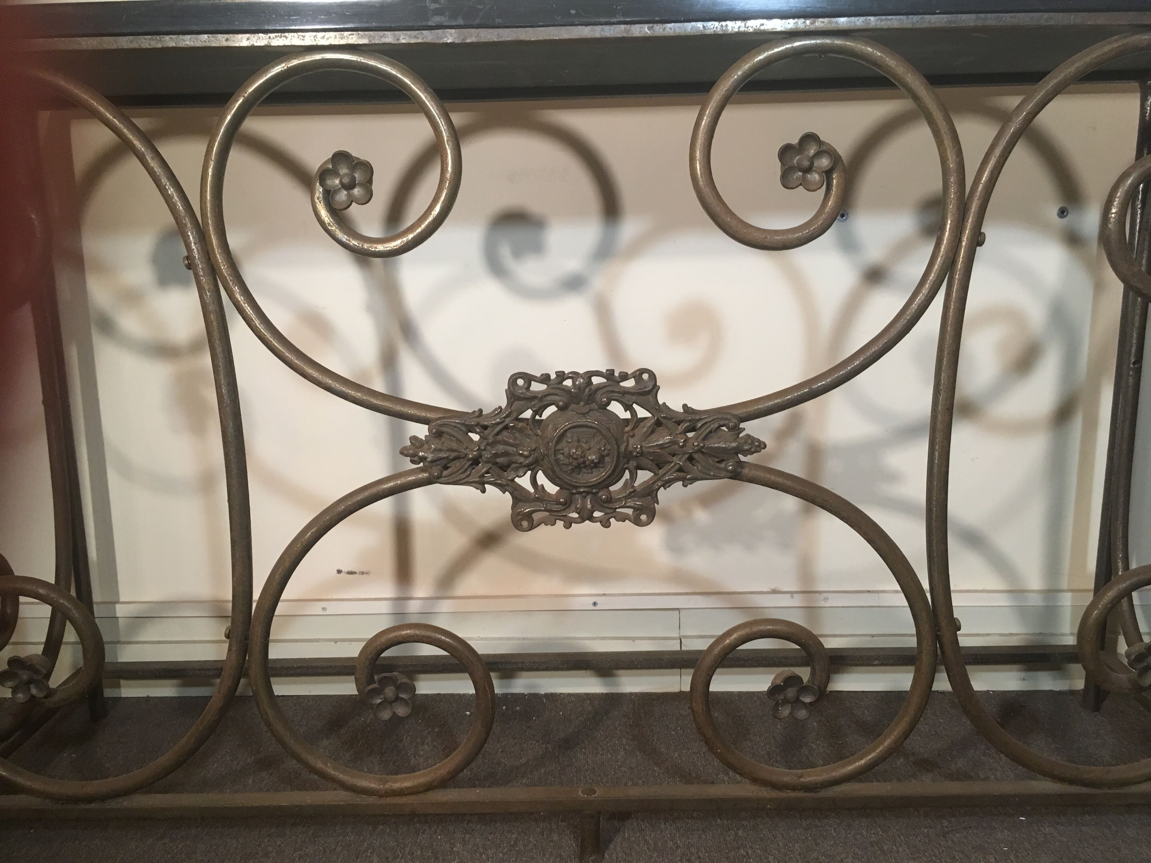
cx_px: 576
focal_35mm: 29
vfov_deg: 48.2
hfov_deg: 61.7
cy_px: 432
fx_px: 964
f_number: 2.2
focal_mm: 4.15
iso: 125
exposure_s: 1/33
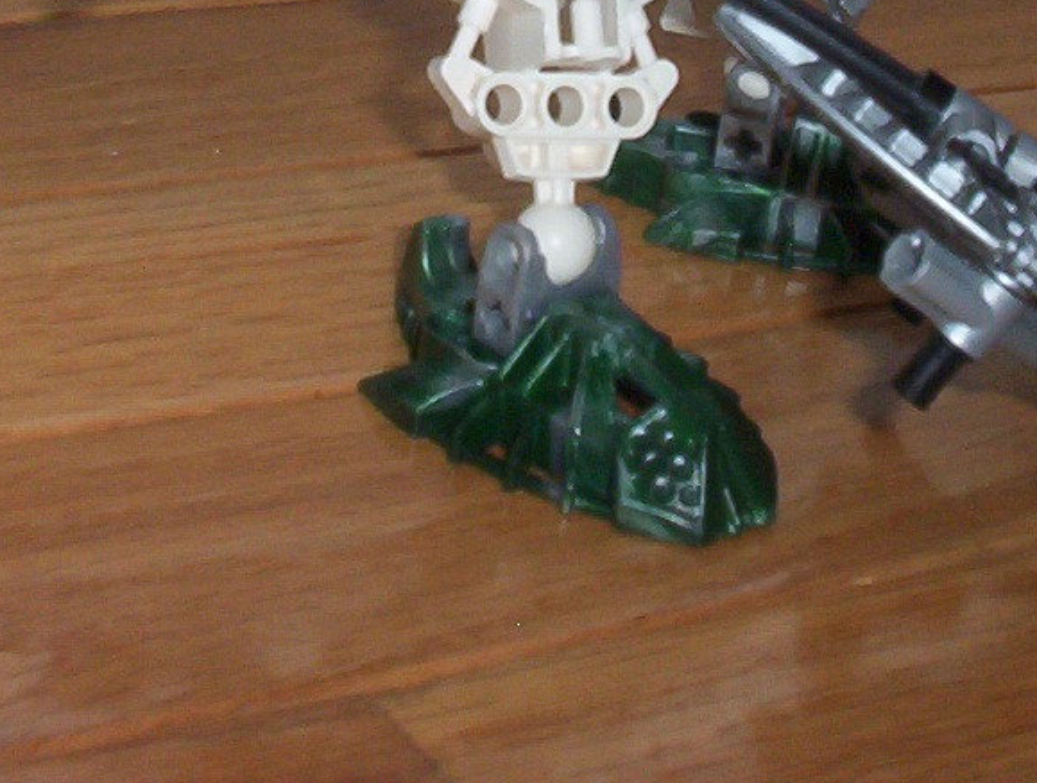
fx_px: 3303
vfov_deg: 13.0
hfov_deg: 17.8
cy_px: -281
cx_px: 654
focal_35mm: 110
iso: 140
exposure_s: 1/30
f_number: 4.5
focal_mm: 6
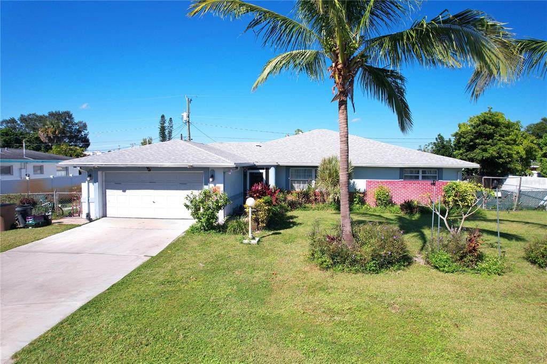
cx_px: 274
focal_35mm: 22
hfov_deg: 78.6
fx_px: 334
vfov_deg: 57.2
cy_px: 182
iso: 110
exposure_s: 1/500
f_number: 2.8
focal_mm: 8.38
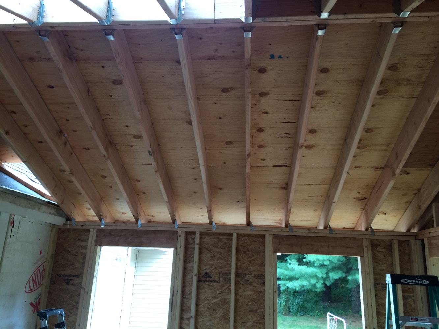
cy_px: 164
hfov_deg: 61.7
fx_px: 368
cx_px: 220
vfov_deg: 48.2
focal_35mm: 29
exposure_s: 1/30
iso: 32
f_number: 2.2
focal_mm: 4.15
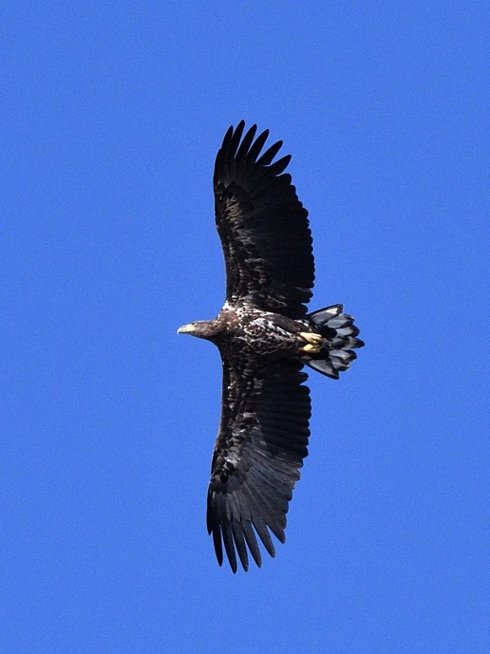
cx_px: 232
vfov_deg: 1.4
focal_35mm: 1466
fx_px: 27695
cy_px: 328
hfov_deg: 1.0
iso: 720
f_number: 7.1
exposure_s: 1/2500
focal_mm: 500
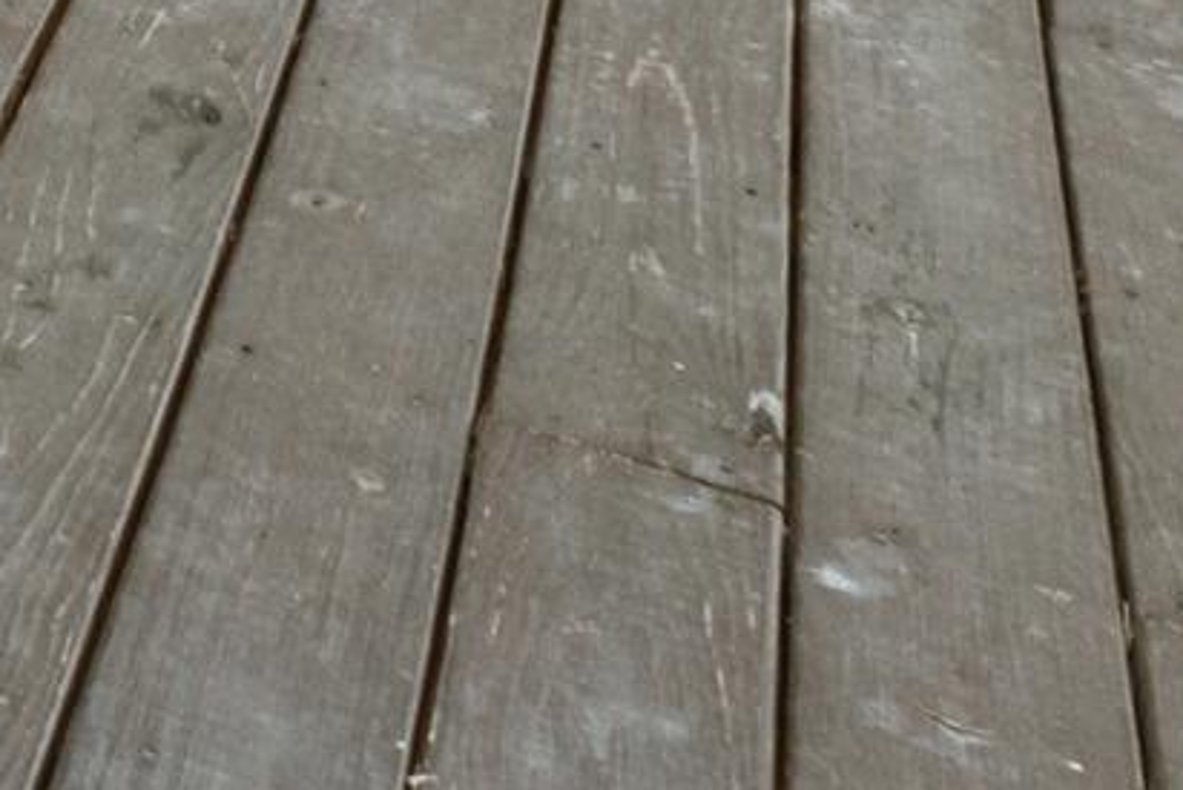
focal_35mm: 91
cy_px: -1357
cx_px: -1579
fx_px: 2991
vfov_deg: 11.3
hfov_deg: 14.9
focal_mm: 10
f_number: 8
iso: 200
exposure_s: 1/5
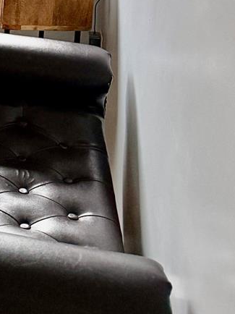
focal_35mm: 85
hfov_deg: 15.2
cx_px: -176
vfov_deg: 20.2
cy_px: -143
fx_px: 770
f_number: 1.78
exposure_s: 1/120
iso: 320
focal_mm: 6.76
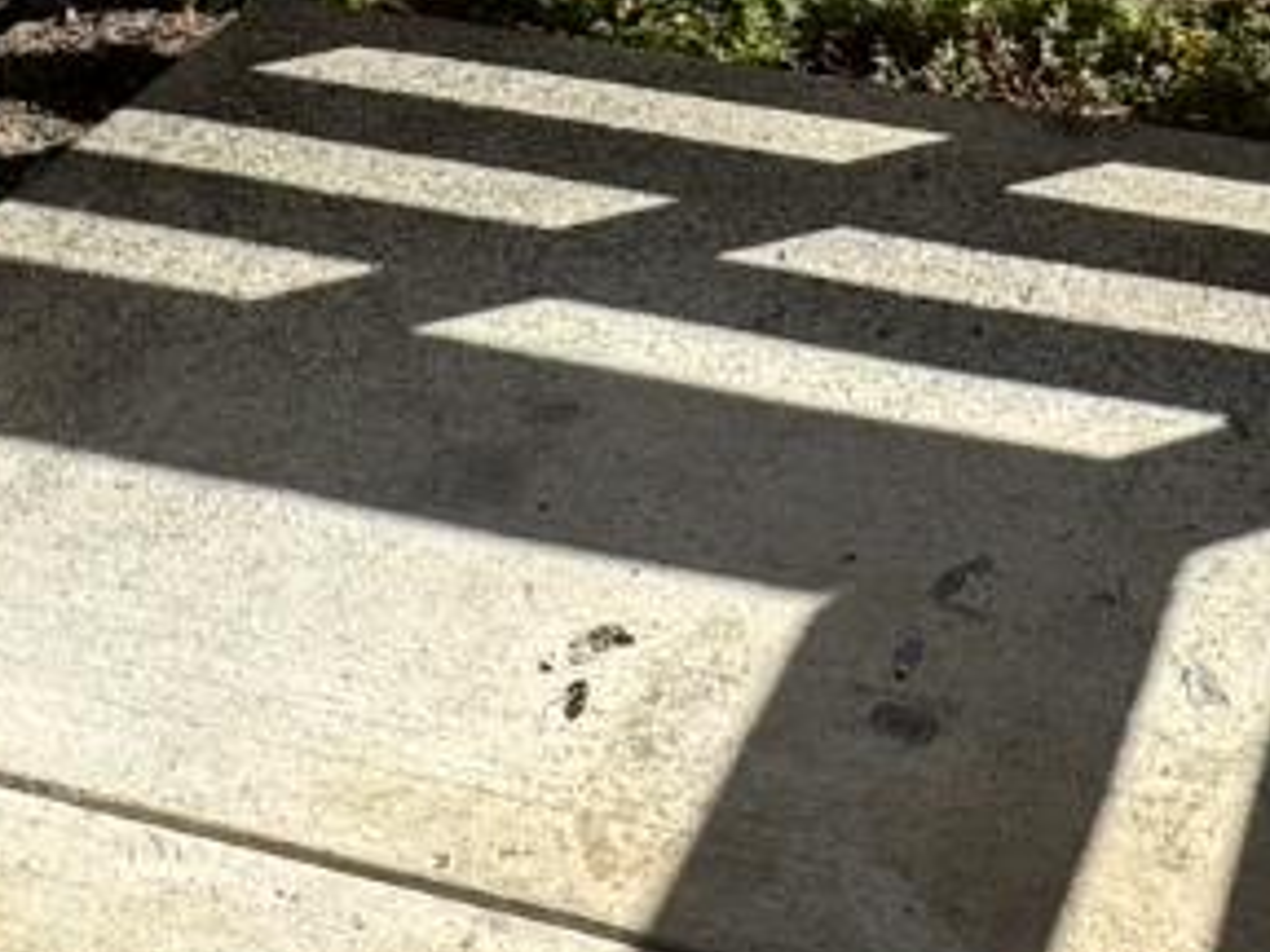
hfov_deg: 26.3
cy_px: -522
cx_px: 988
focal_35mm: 73
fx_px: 2678
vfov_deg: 17.8
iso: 50
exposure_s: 1/849
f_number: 2.2
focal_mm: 2.22
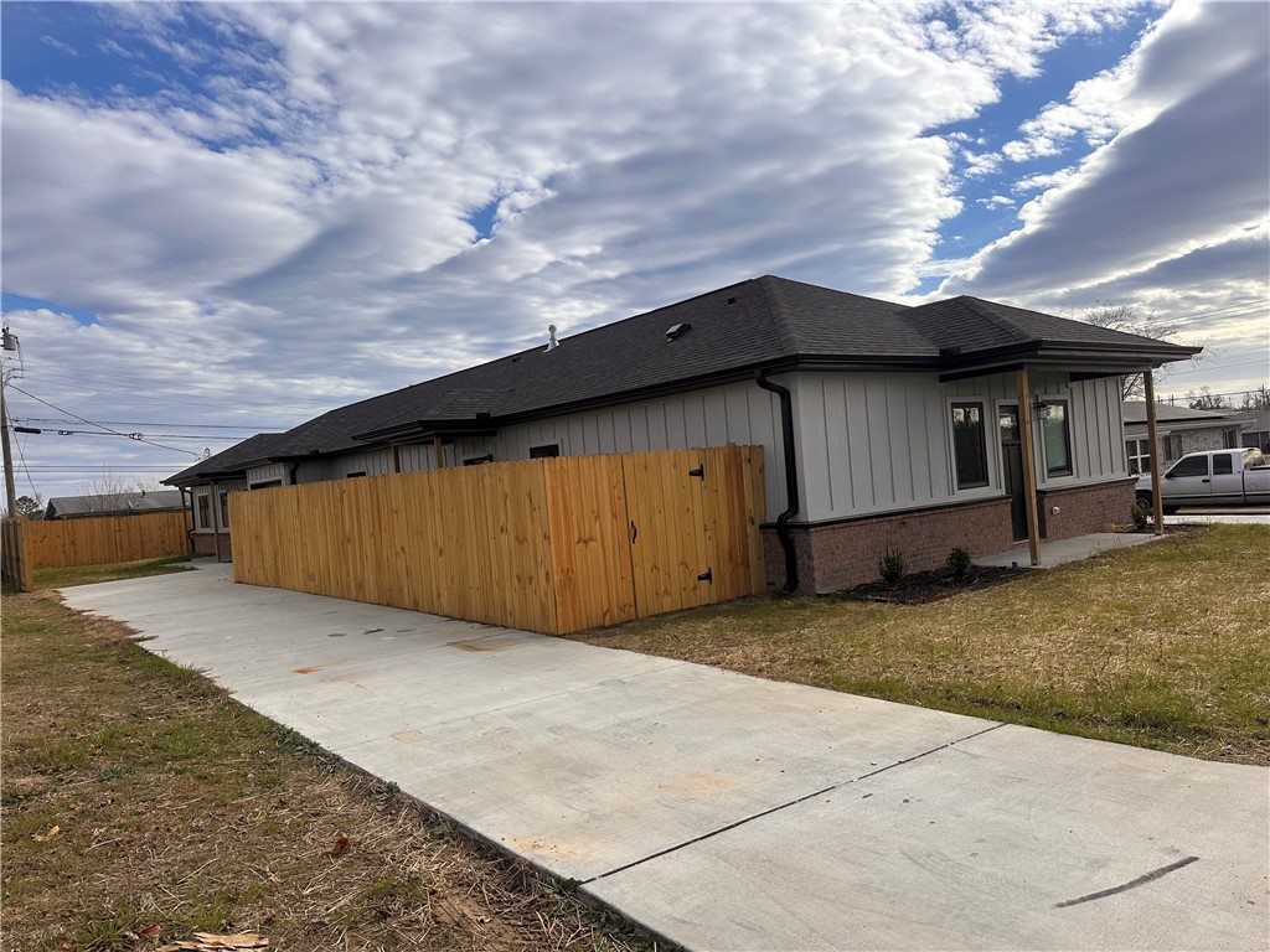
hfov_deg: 71.6
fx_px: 881
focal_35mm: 24
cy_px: 476
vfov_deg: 56.8
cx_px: 635
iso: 80
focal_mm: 6.86
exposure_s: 1/7042
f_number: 1.78
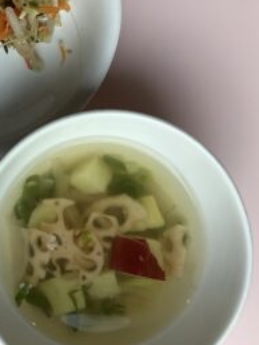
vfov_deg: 32.0
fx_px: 598
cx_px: -16
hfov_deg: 23.2
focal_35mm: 60
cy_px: 128
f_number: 2.4
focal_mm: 3.3
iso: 50
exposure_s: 1/120
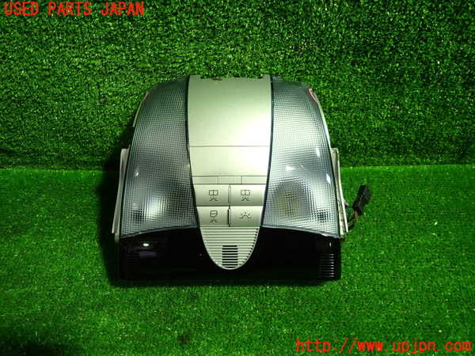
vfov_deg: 54.9
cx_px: 238
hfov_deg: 69.4
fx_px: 343
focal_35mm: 25
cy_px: 178
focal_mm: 4.5
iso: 200
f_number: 2
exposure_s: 1/40
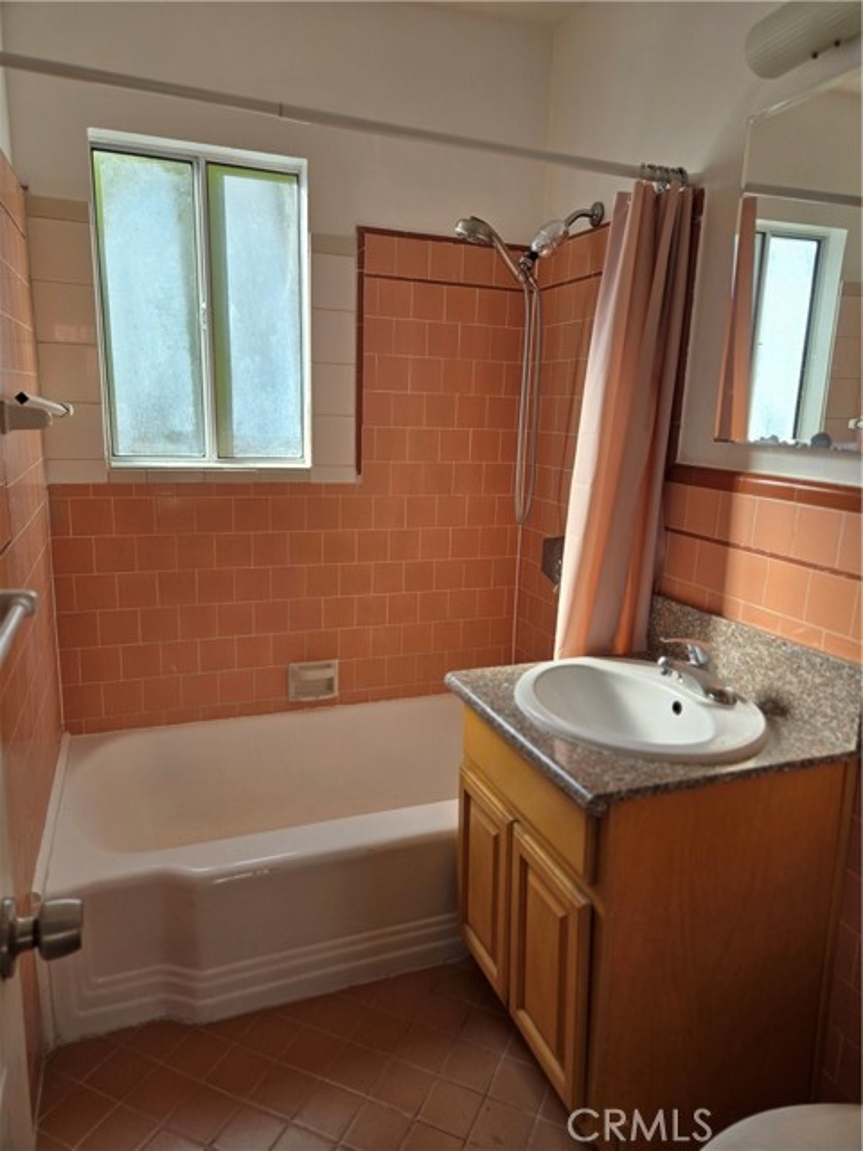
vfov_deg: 73.9
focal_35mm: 23
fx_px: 765
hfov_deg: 58.9
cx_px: 432
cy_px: 576
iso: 25
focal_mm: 5.4
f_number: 1.8
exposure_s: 1/338
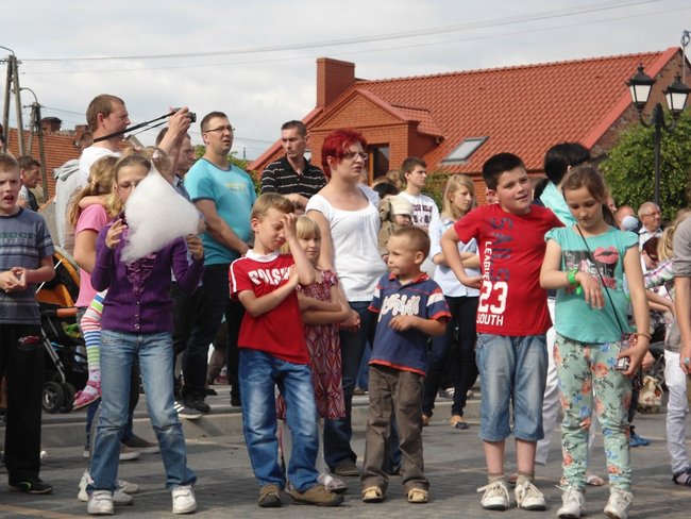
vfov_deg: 16.8
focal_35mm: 88
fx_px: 1757
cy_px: 260
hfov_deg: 22.2
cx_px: 346
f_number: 5.2
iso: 80
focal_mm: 15.7
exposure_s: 1/250
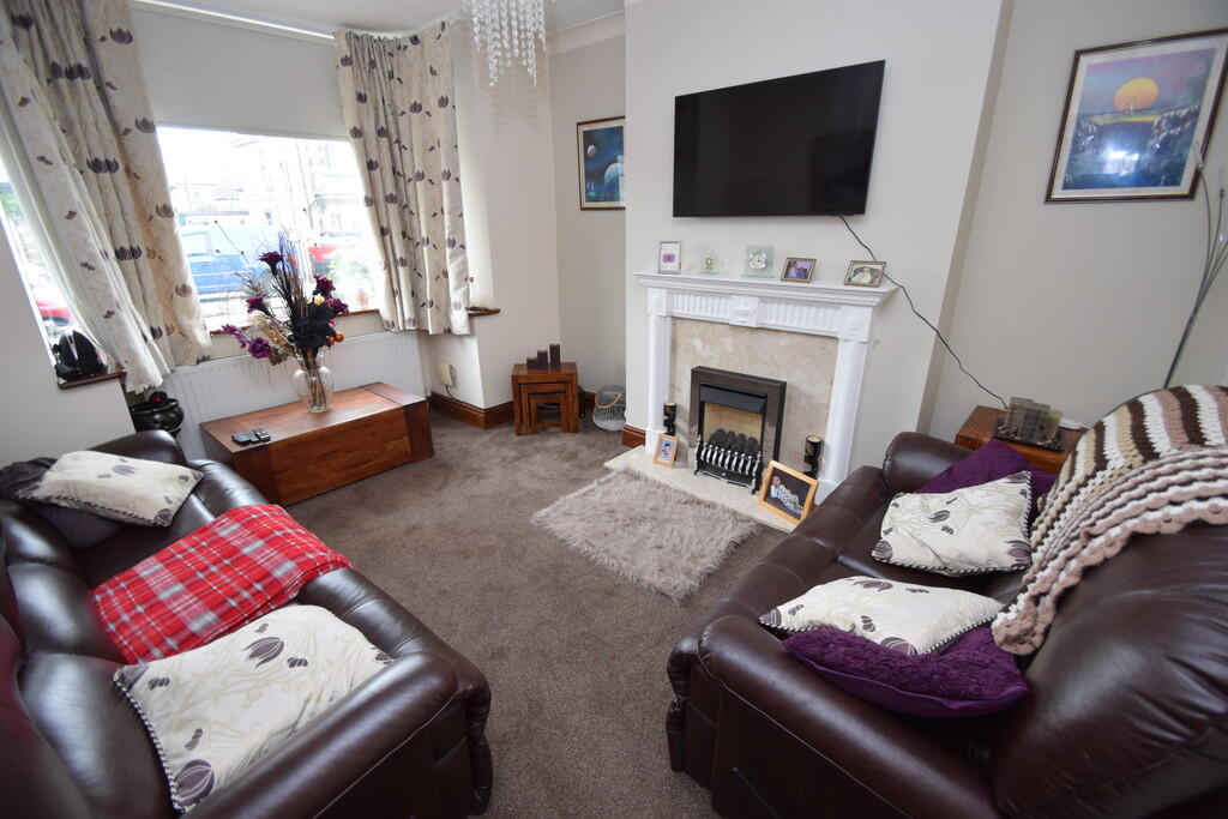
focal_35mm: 15
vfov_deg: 77.3
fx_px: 512
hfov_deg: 100.4
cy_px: 410
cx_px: 614
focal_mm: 10
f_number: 4
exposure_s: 1/60
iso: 500
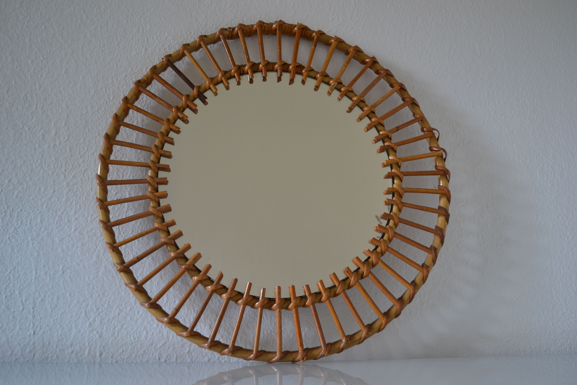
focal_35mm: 33
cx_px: 288
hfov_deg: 57.2
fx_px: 529
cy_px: 192
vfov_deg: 40.0
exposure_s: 1/25
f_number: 4
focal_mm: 22
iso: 400
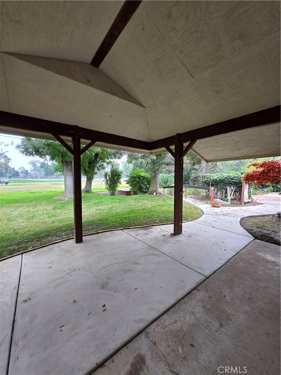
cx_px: 140
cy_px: 188
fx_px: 141
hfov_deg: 89.9
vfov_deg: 106.2
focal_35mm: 13
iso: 50
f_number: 2.2
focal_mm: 1.7
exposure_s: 1/60
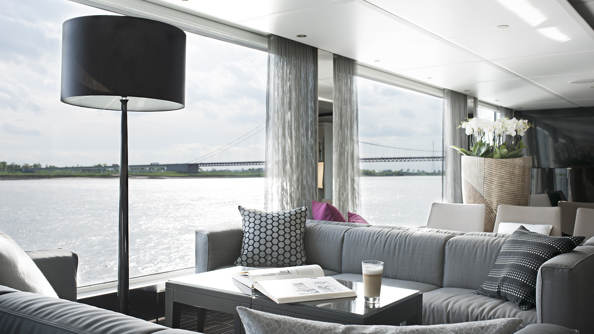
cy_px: 179
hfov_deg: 54.0
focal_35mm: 37
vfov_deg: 32.0
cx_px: 296
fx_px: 583
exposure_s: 1/15
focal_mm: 35
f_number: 8
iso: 100
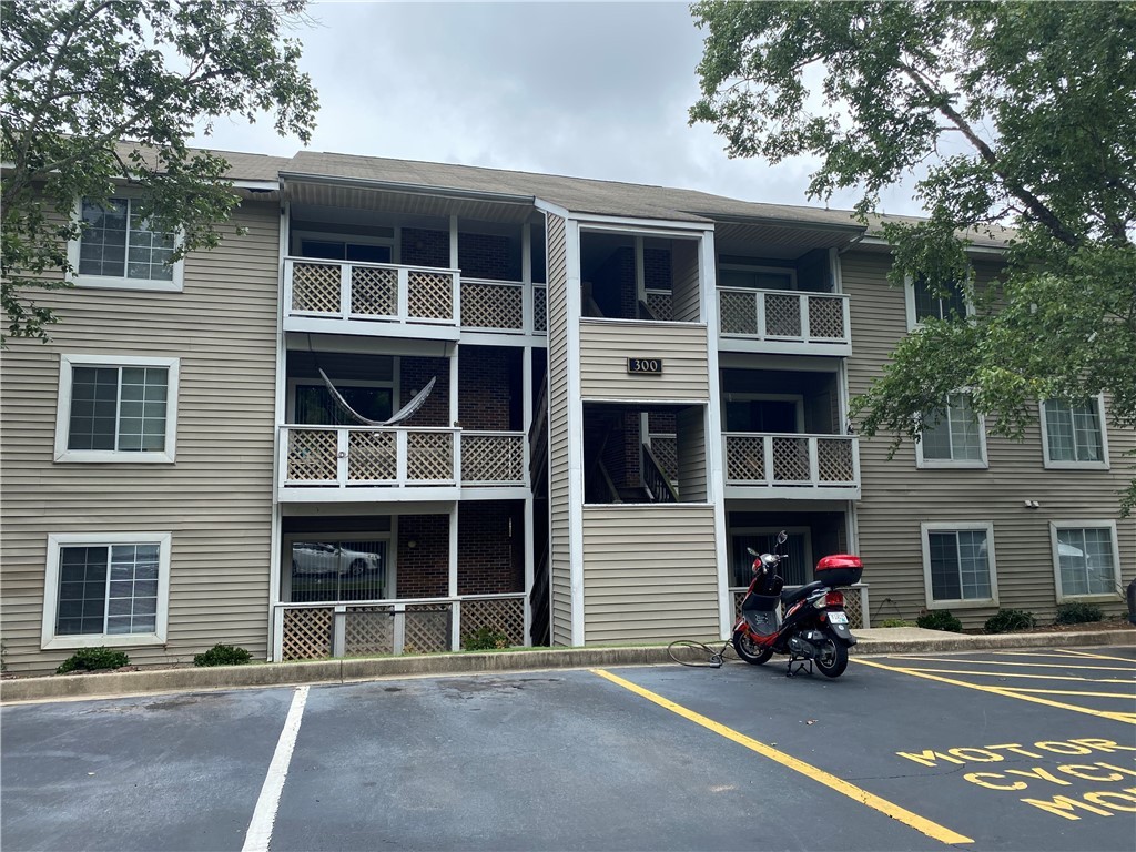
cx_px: 568
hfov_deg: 67.3
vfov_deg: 53.1
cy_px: 426
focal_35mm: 26
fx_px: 853
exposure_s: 1/1063
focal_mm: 4.25
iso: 32
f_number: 1.8
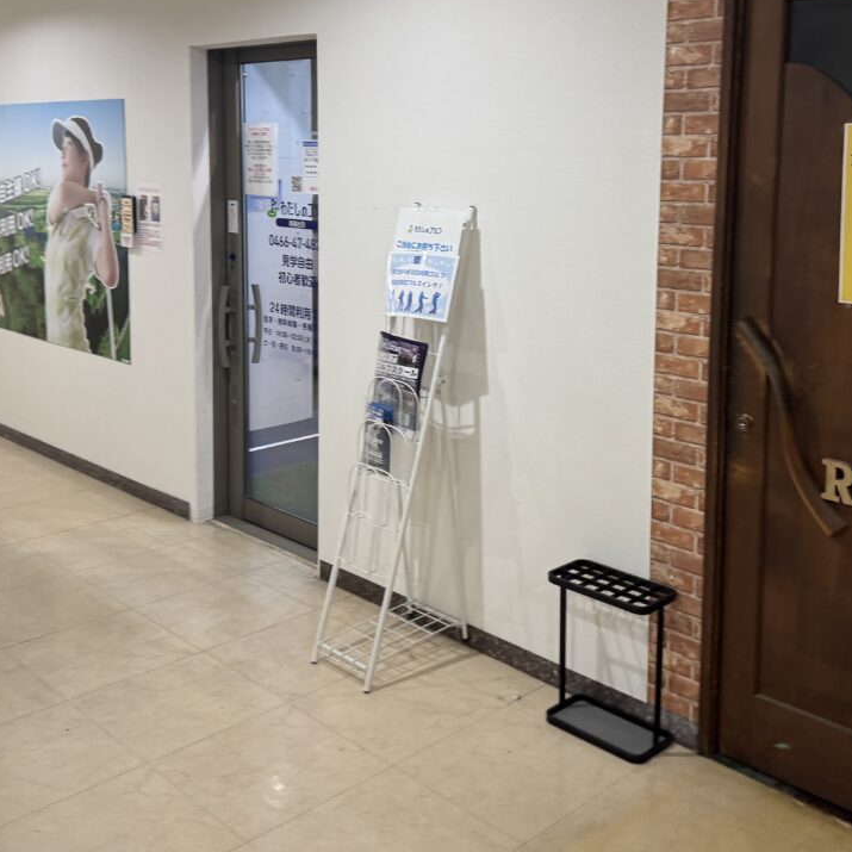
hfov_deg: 43.8
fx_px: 1058
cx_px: 469
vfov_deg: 43.3
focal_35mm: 38
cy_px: 290
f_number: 1.78
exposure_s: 1/50
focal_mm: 6.76
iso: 160
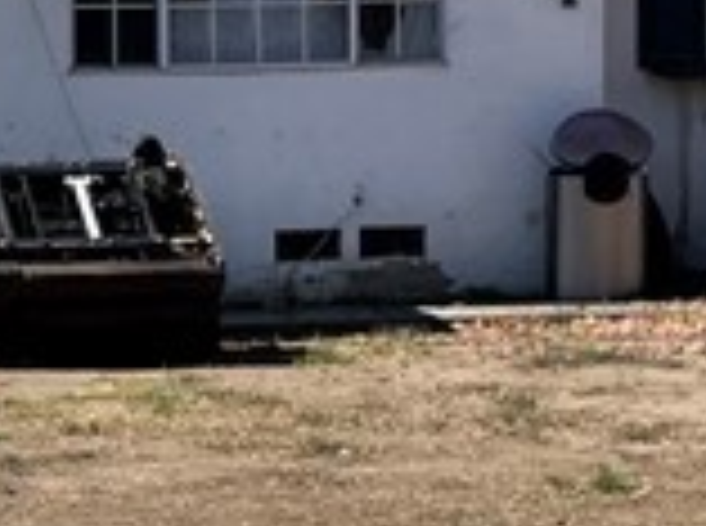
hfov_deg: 11.5
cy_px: 297
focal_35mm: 170
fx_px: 3459
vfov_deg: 8.7
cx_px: -63
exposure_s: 1/3509
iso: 32
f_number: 1.6
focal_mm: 4.2
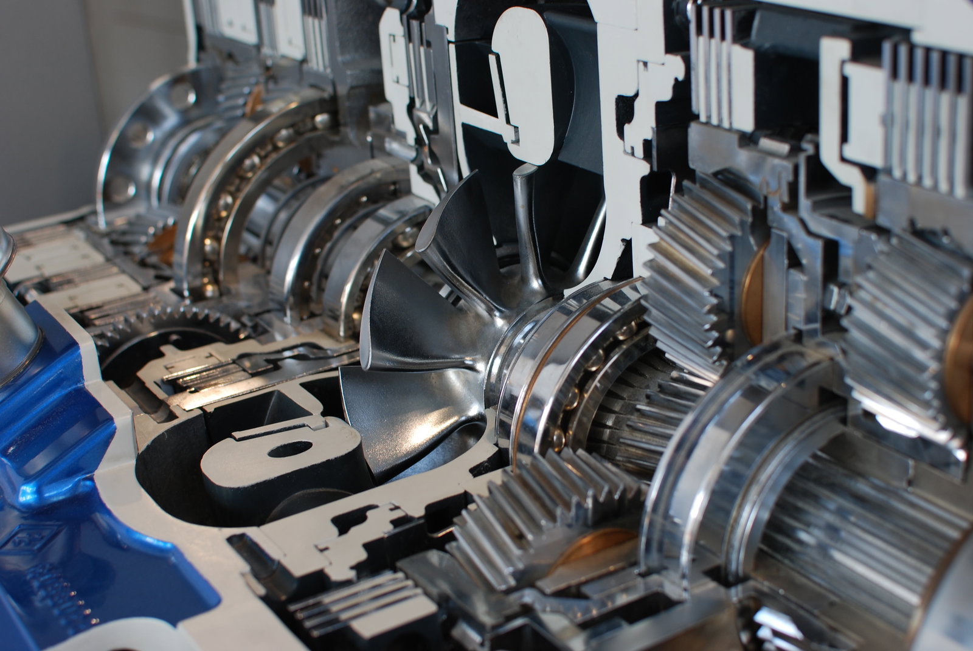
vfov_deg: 25.8
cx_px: 486
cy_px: 326
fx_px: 1421
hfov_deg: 37.8
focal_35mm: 52
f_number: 4
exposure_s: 1/40
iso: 100
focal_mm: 35
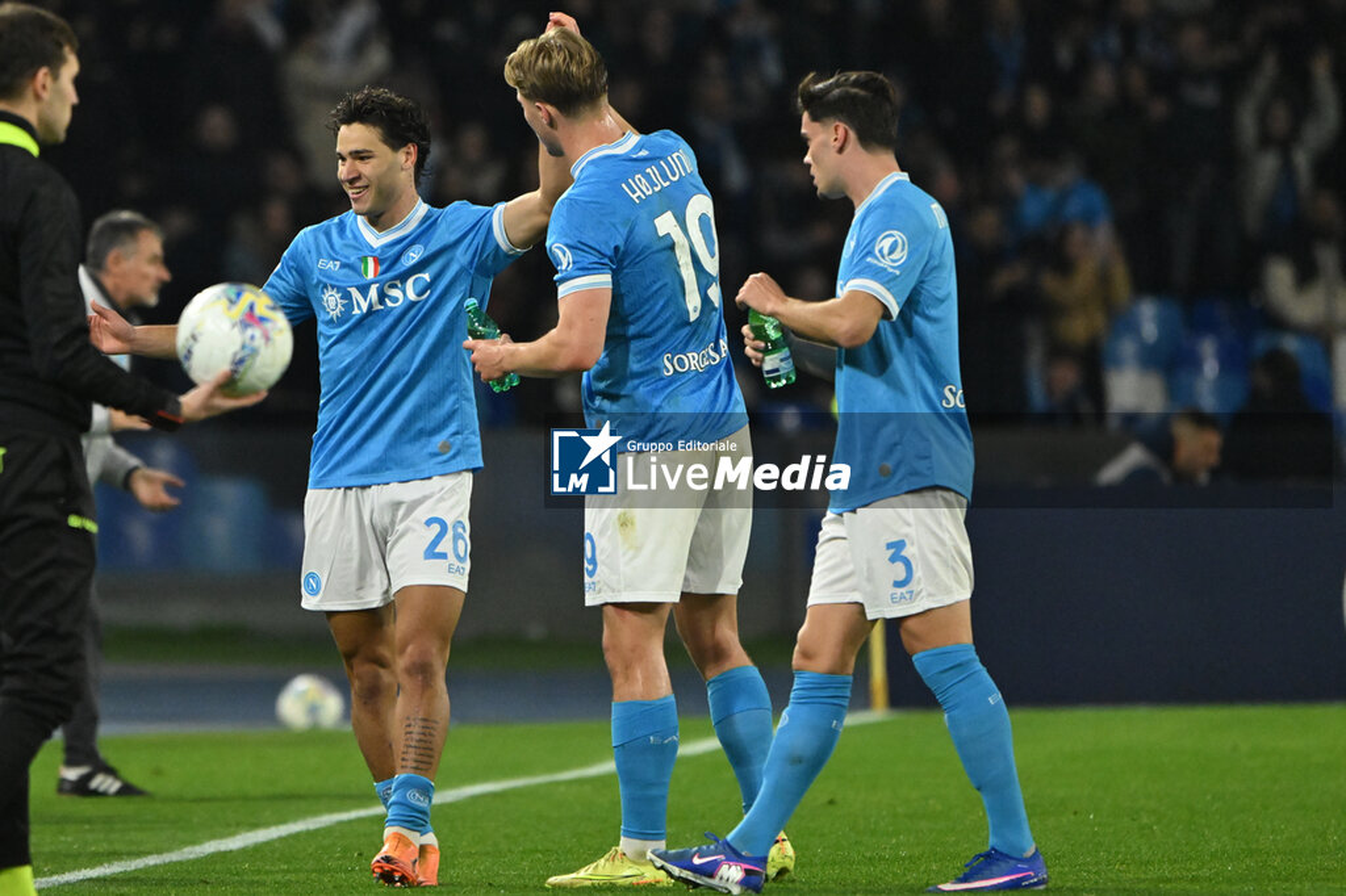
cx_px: 673
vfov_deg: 2.3
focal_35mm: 600
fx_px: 22425
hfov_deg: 3.4
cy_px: 448
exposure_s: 1/1000
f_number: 6.3
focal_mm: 600
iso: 8000
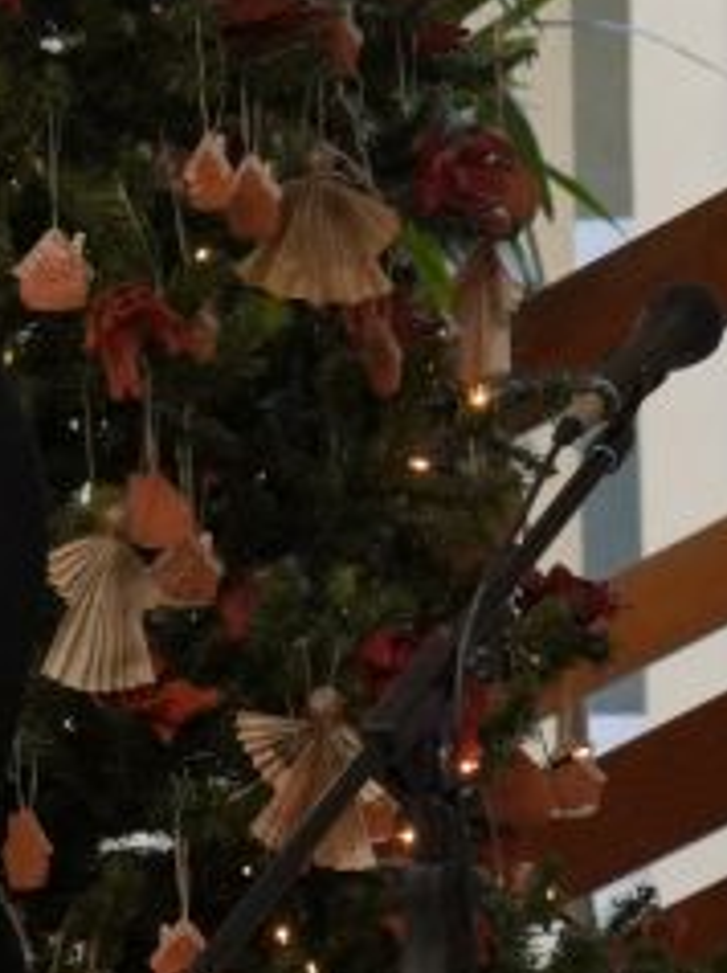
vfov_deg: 6.6
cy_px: 736
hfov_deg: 4.9
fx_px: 8416
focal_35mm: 300
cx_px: -69
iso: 1600
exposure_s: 1/200
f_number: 4.5
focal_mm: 50
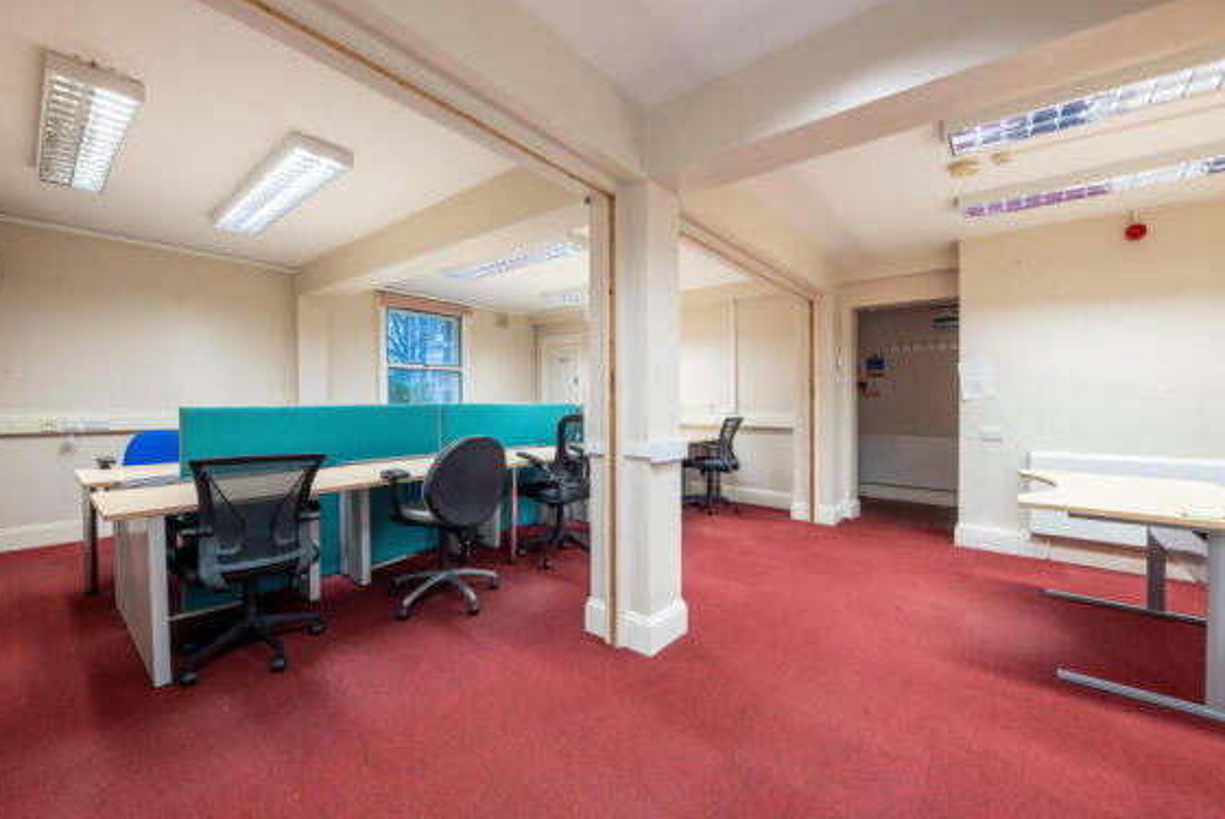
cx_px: 580
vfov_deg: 81.2
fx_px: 477
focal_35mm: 14
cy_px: 388
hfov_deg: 104.1
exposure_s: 1/8
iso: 400
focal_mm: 12
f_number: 8
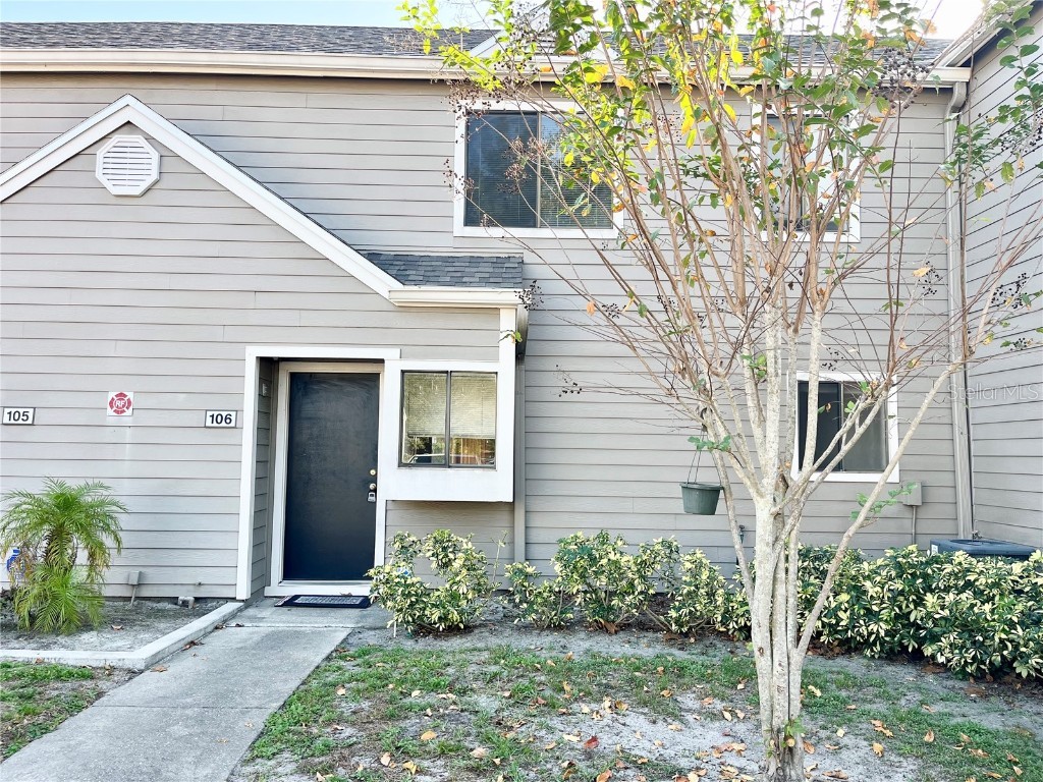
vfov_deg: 53.1
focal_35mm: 26
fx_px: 783
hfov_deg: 67.3
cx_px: 522
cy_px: 391
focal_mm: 5.1
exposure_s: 1/348
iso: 50
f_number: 1.6
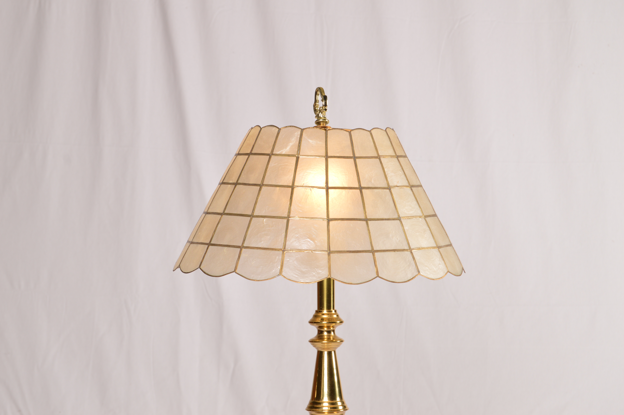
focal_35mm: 82
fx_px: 1429
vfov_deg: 16.5
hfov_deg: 24.6
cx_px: 312
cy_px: 208
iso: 200
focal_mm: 55
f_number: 10
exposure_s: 1/125
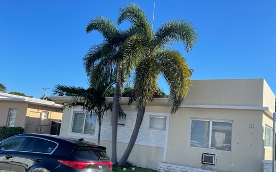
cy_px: 89
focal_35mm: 34
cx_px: 156
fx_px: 256
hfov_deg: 56.5
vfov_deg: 37.2
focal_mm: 5.1
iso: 32
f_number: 1.6
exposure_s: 1/2336
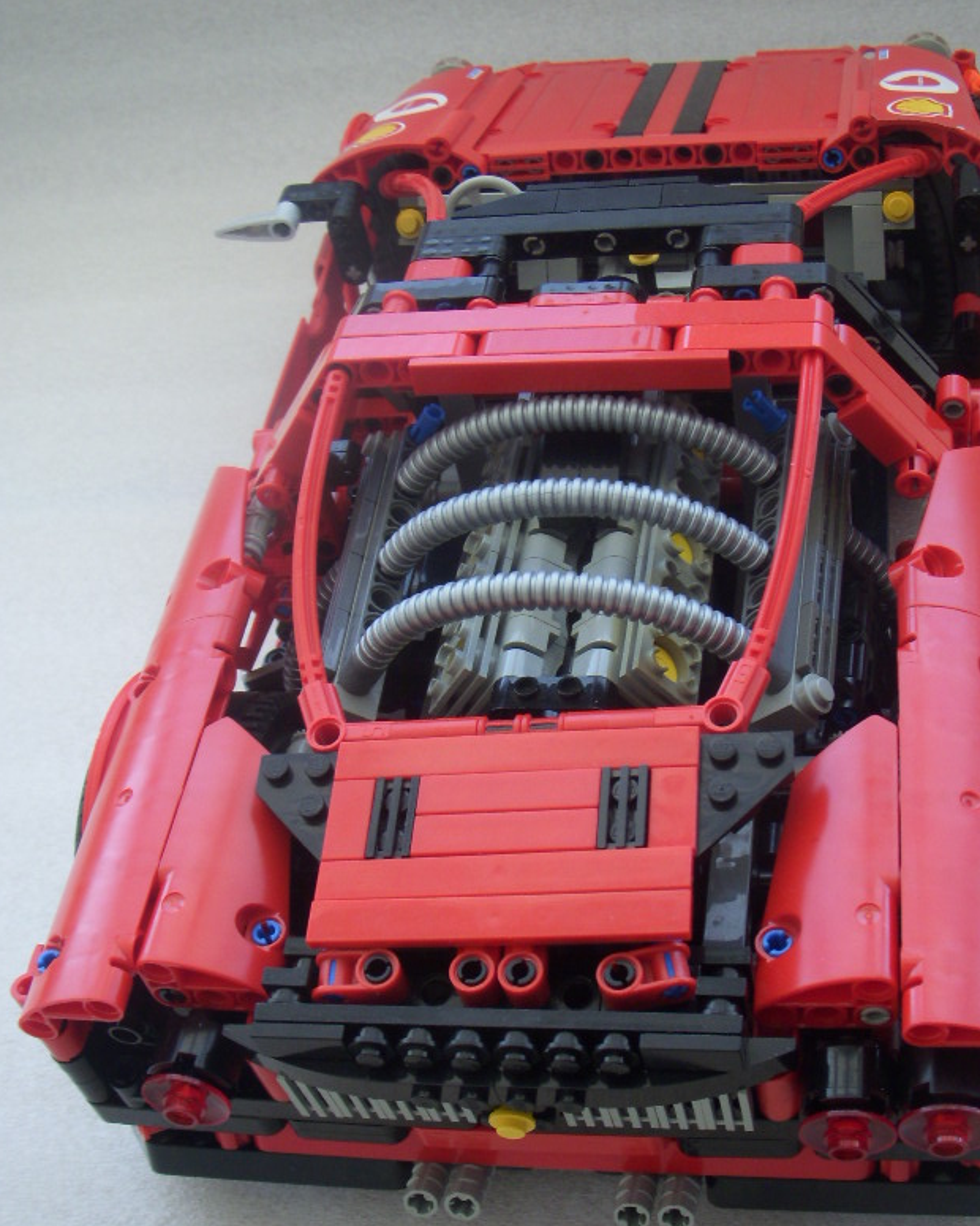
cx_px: 563
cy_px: 657
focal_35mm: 49
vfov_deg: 38.0
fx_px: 1777
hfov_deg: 30.8
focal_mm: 6.3
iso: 100
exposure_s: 1/50
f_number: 3.3
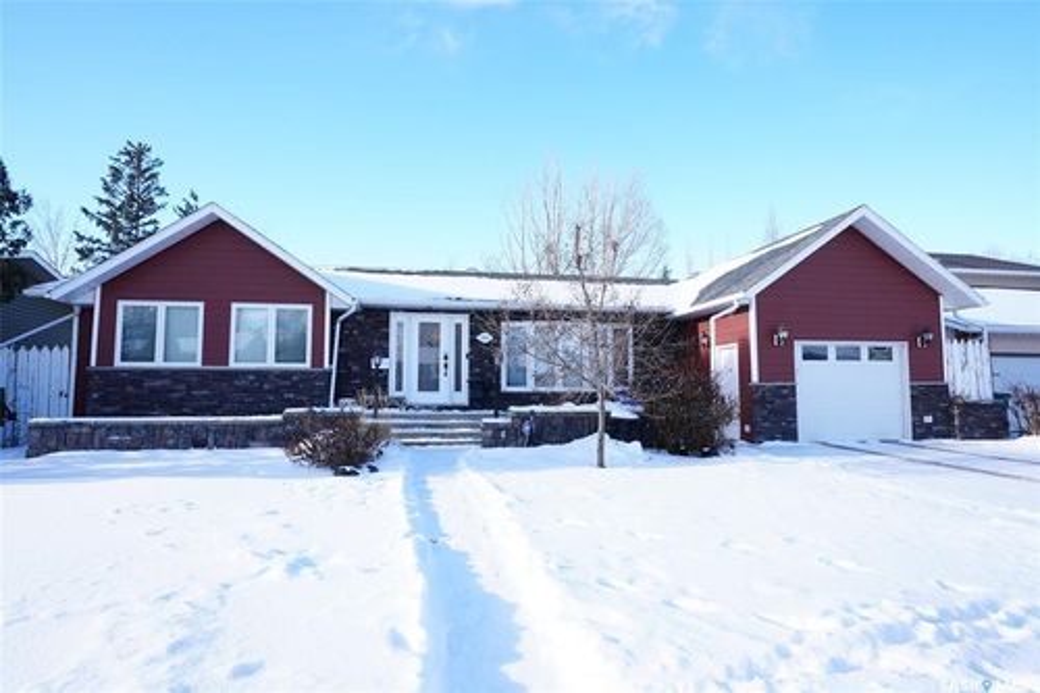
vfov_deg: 59.5
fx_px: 606
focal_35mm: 21
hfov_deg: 81.2
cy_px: 346
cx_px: 520
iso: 640
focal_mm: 21
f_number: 5.6
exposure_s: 1/1000
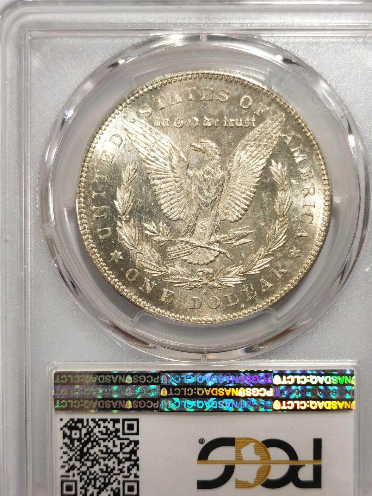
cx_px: 205
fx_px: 888
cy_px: 275
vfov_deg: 31.2
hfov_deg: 23.6
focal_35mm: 62
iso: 64
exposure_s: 1/100
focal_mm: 5.56
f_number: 16
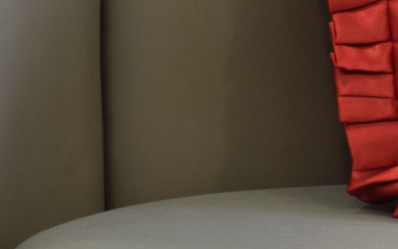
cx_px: 719
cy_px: -54
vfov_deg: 2.6
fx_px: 5434
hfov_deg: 4.2
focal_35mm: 501
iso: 200
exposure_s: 1/100
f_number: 1.8
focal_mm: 85
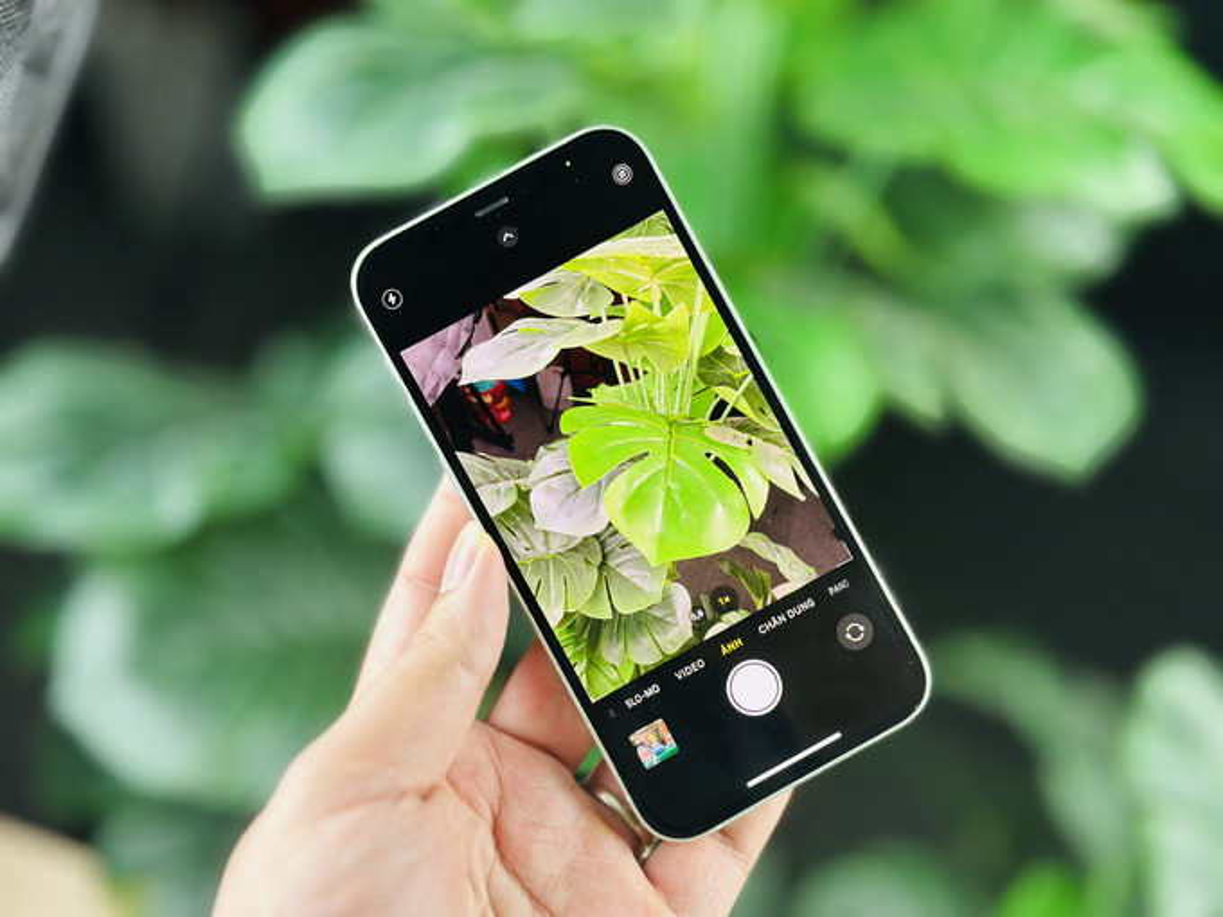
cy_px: 458
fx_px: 1696
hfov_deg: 39.7
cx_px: 612
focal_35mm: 48
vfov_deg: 30.3
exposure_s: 1/100
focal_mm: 6.86
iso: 125
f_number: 1.78
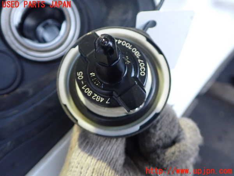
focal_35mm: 30
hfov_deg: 60.0
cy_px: 88
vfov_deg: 46.8
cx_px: 117
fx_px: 203
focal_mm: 5.4
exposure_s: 1/30
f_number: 2.3
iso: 640
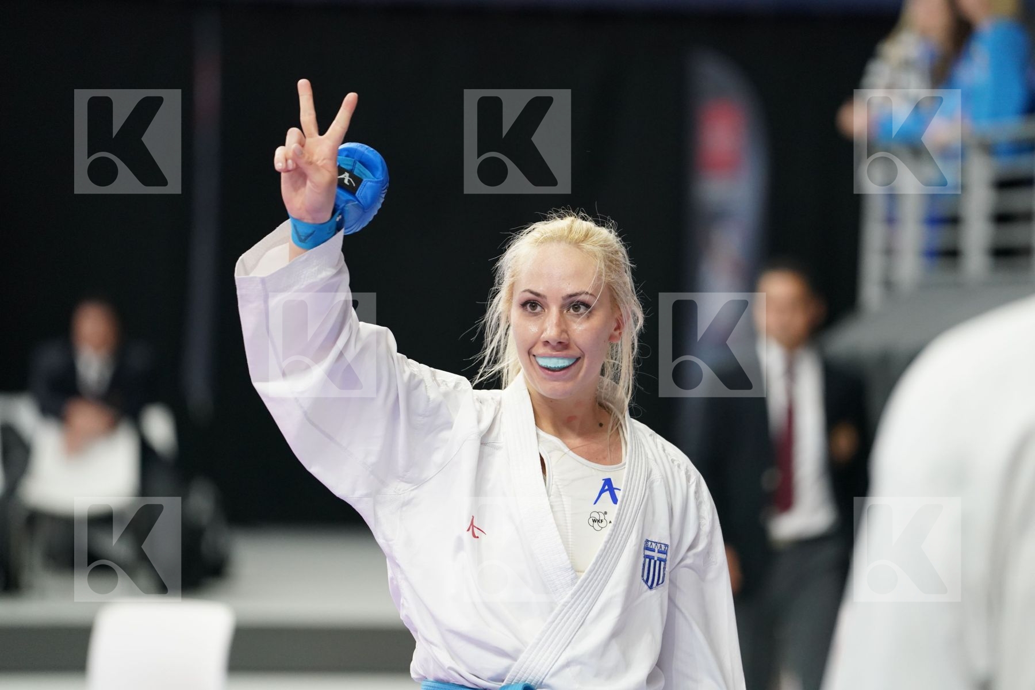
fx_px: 5750
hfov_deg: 10.3
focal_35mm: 200
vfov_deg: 6.9
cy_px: 345
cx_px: 518
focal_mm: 200
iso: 2500
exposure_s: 1/1000
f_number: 2.8
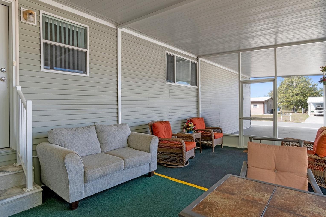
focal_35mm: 21
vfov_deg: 60.6
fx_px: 186
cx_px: 164
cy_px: 109
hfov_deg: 82.5
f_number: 8
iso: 320
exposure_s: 1/200
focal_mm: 13
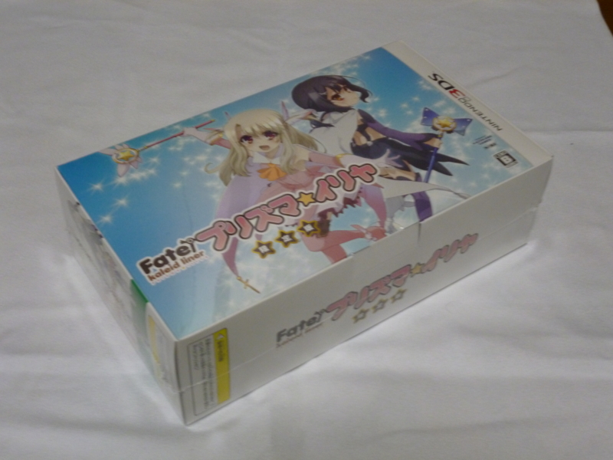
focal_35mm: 48
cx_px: 306
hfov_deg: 39.7
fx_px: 850
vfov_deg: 30.3
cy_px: 230
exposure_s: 1/15
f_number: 4
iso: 400
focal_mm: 8.6
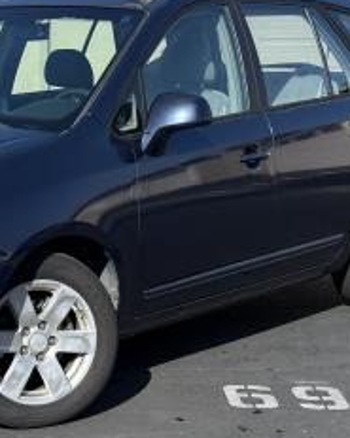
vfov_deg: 18.8
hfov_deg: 14.9
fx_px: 1323
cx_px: 21
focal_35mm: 102
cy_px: 179
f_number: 1.78
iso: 64
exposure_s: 1/4878
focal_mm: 6.76
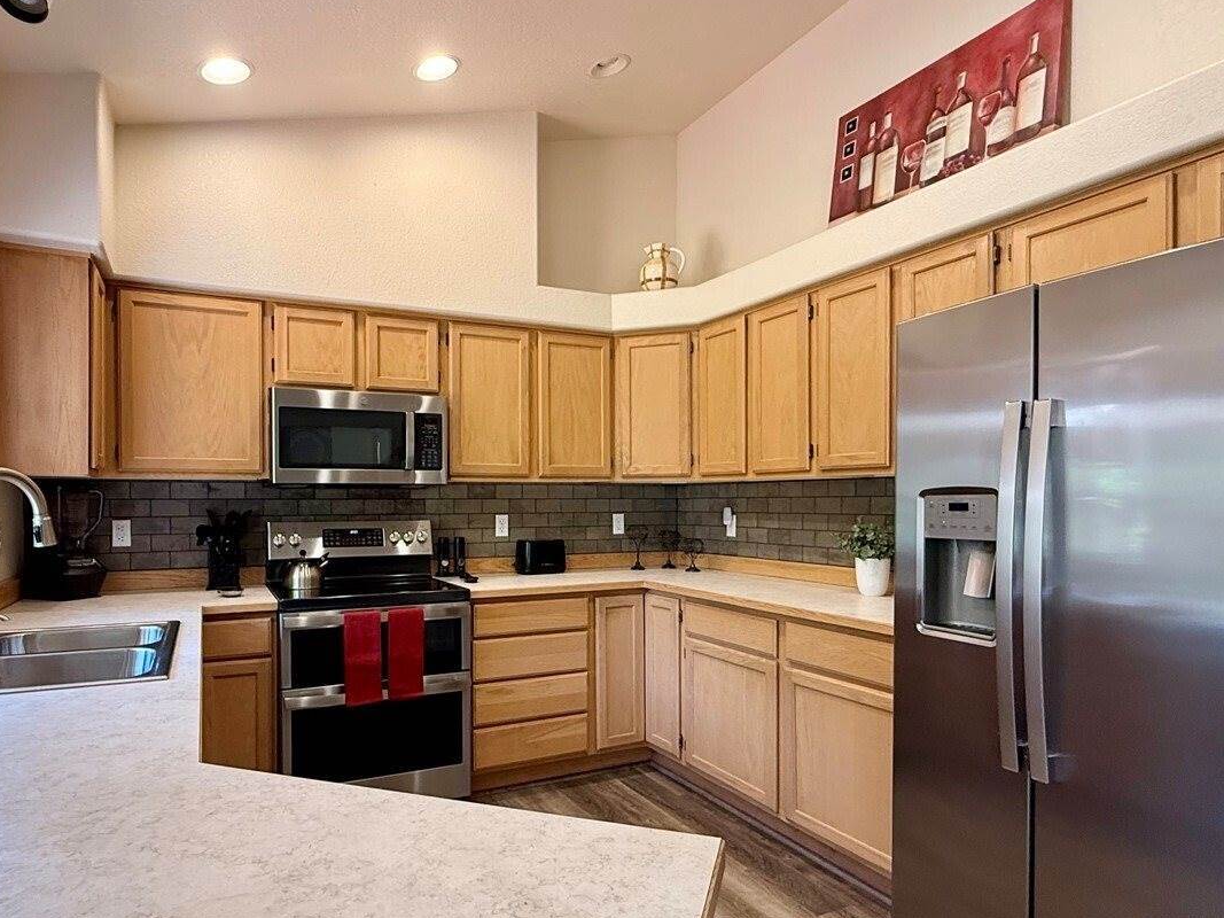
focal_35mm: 21
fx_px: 742
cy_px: 508
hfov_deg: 78.7
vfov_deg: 63.3
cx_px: 546
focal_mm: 2.22
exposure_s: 1/60
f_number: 2.2
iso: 200
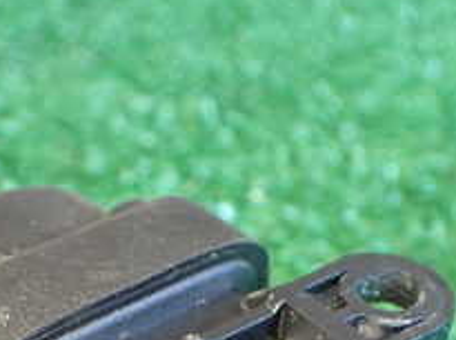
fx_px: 1157
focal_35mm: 88
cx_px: 214
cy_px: 489
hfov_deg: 22.3
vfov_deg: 15.6
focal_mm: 5.4
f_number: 2.3
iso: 800
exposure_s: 1/80
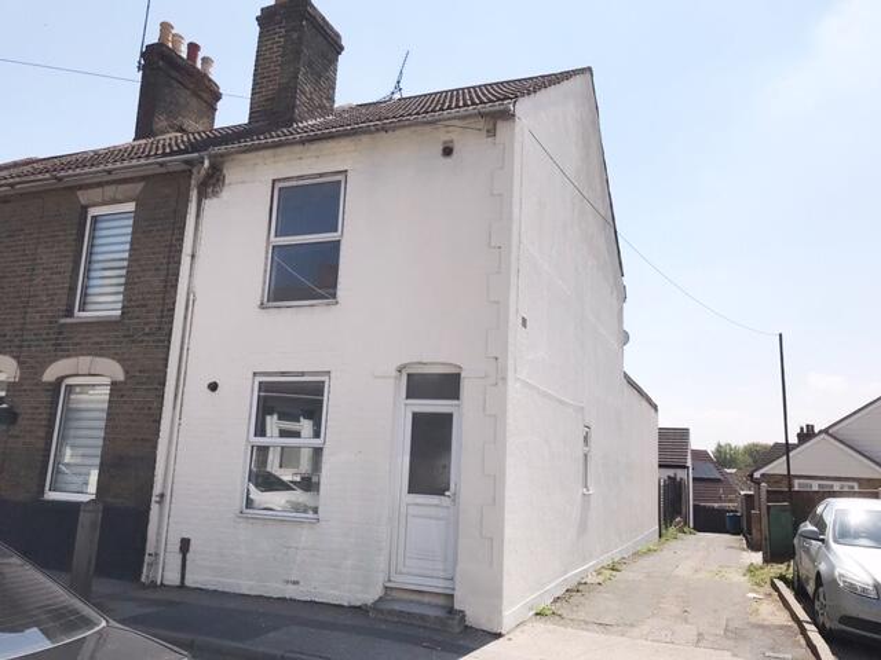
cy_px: 330
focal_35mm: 28
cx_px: 440
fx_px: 713
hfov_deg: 63.4
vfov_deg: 49.7
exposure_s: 1/4167
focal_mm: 3.99
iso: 20
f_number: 1.8
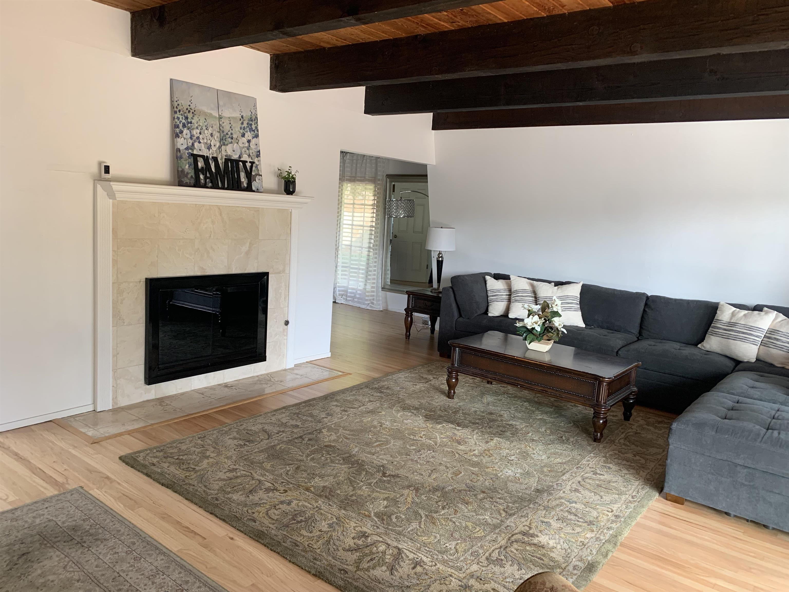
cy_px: 296
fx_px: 593
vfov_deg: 53.1
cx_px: 394
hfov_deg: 67.3
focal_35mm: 26
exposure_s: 1/121
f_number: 1.8
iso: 80
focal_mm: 4.25
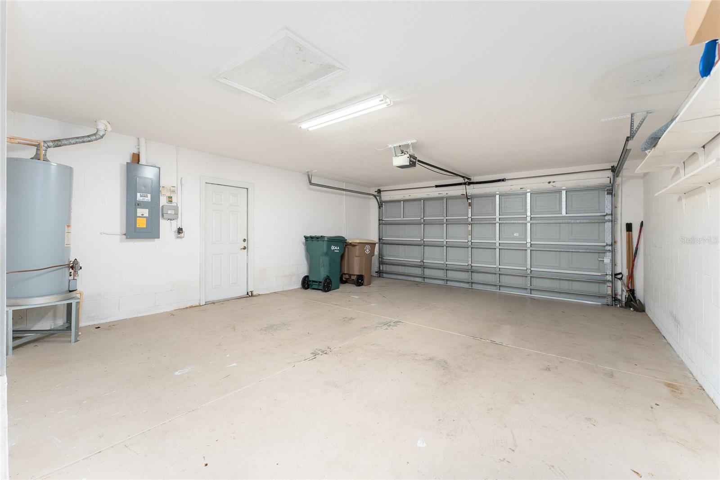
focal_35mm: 14
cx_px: 360
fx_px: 280
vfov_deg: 81.2
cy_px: 240
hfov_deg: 104.3
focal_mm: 14
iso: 400
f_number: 7.1
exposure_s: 1/3
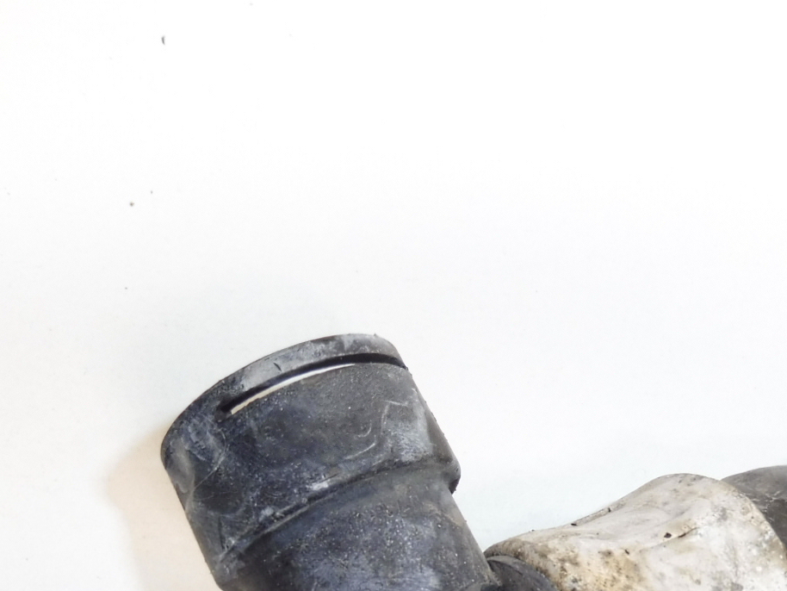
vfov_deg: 25.5
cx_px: 485
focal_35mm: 56
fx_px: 1274
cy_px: 498
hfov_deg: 34.2
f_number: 3.5
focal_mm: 4.4
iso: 200
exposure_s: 1/60
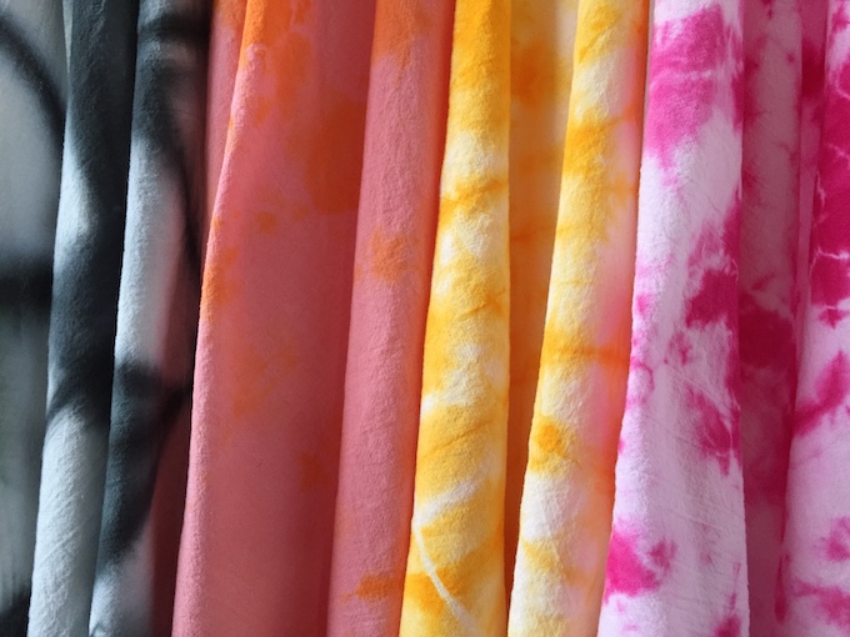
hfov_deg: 61.7
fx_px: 712
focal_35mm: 29
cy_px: 318
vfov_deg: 48.2
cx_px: 425
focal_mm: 4.15
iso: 125
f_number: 2.2
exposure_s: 1/30
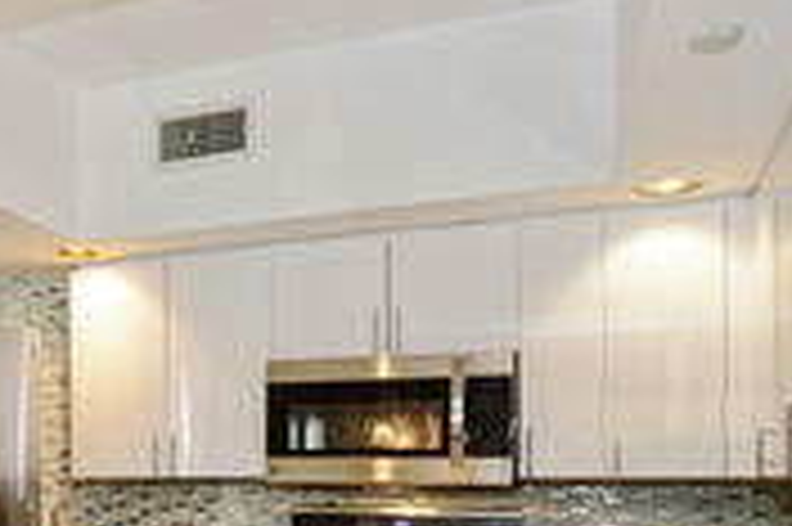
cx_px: 126
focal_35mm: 41
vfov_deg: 30.9
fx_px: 901
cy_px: 486
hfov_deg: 44.4
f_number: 7.1
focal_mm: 10
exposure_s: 1/3
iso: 200
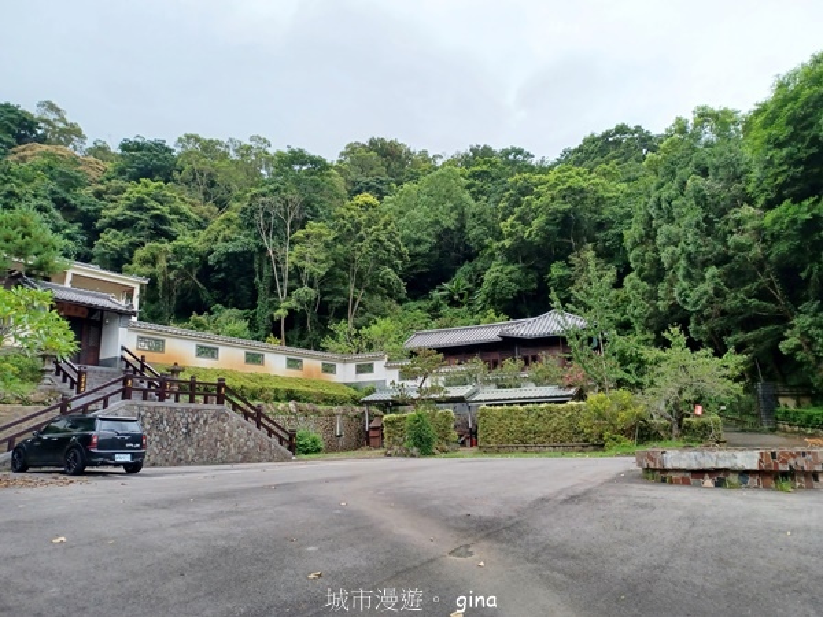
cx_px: 412
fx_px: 594
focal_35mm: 25
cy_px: 308
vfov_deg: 54.9
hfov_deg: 69.4
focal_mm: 4.6
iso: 32
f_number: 1.8
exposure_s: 1/129
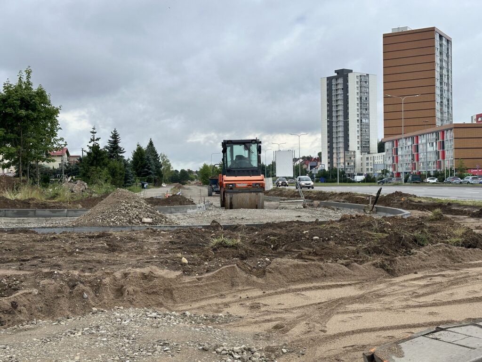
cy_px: 181
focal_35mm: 48
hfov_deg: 39.7
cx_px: 241
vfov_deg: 30.3
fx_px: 668
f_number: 1.78
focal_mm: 6.86
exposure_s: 1/962
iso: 64
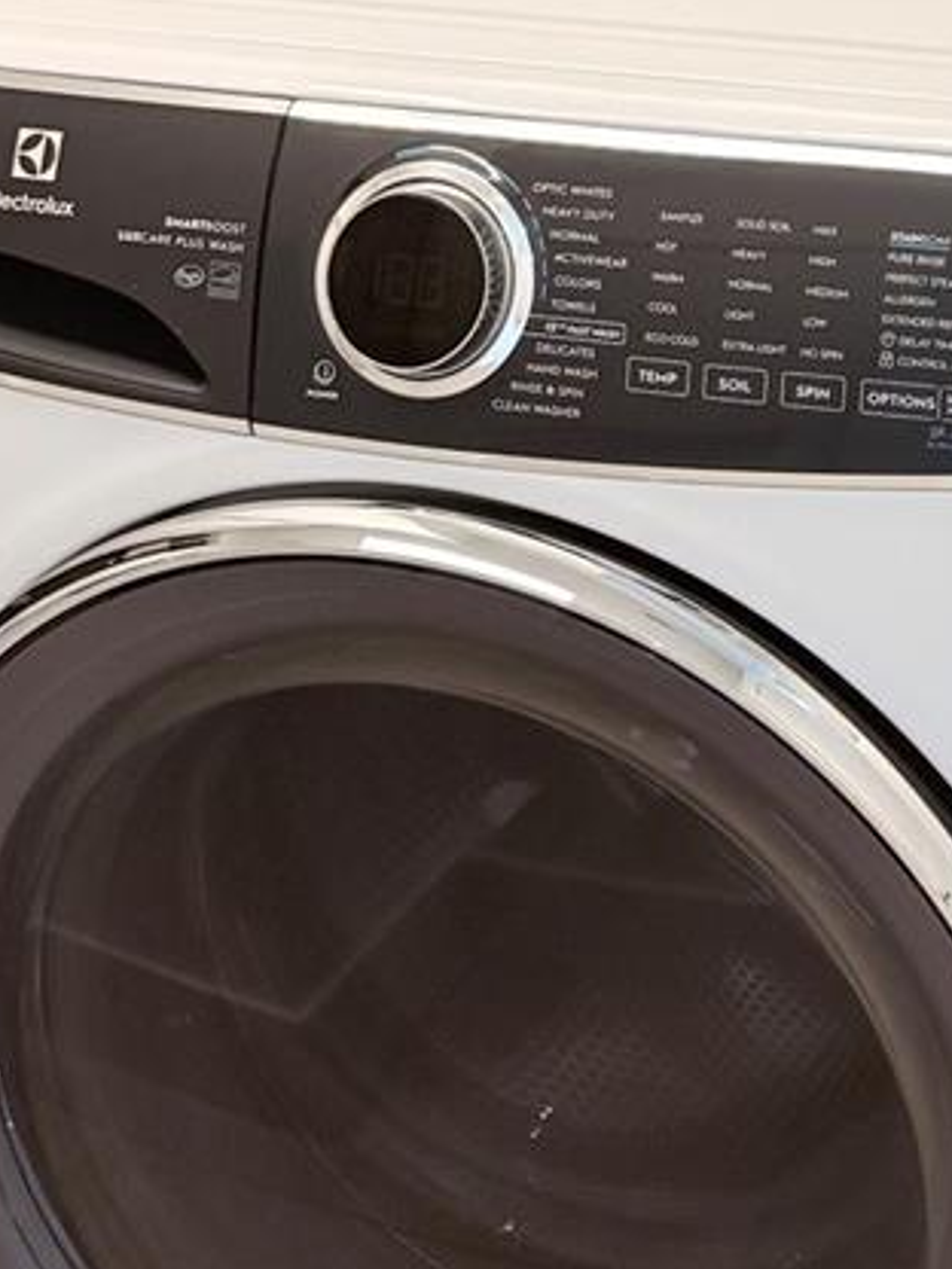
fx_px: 3520
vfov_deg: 19.5
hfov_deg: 14.6
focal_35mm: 96
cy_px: -168
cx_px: 1333
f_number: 1.6
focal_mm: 5.96
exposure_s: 1/113
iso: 64
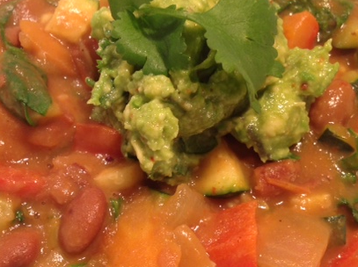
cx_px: 133
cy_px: 116
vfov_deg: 26.5
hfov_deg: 34.8
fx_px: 568
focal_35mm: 55
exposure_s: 1/15
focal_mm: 4.28
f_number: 2.4
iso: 64
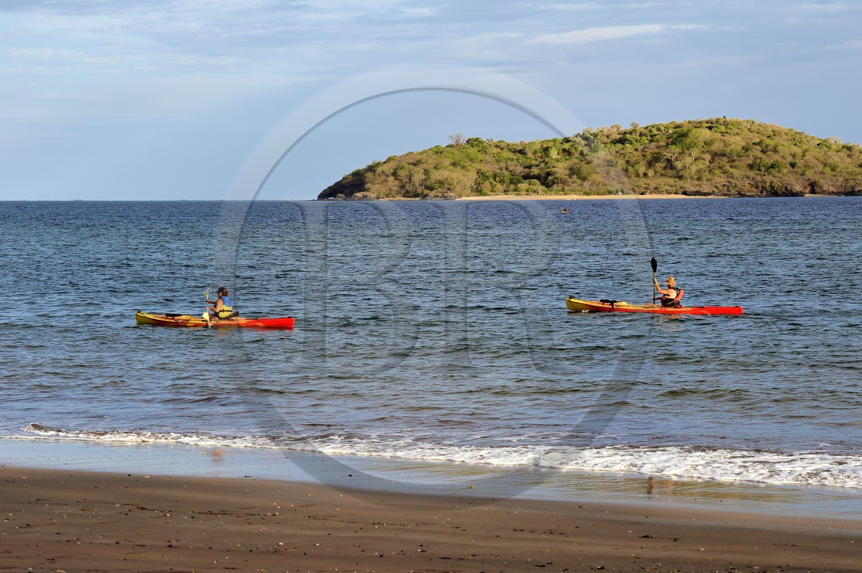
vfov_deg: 12.4
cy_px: 286
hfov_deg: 18.6
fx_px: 2632
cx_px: 431
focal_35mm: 110
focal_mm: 110
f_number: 11
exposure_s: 1/250
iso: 200
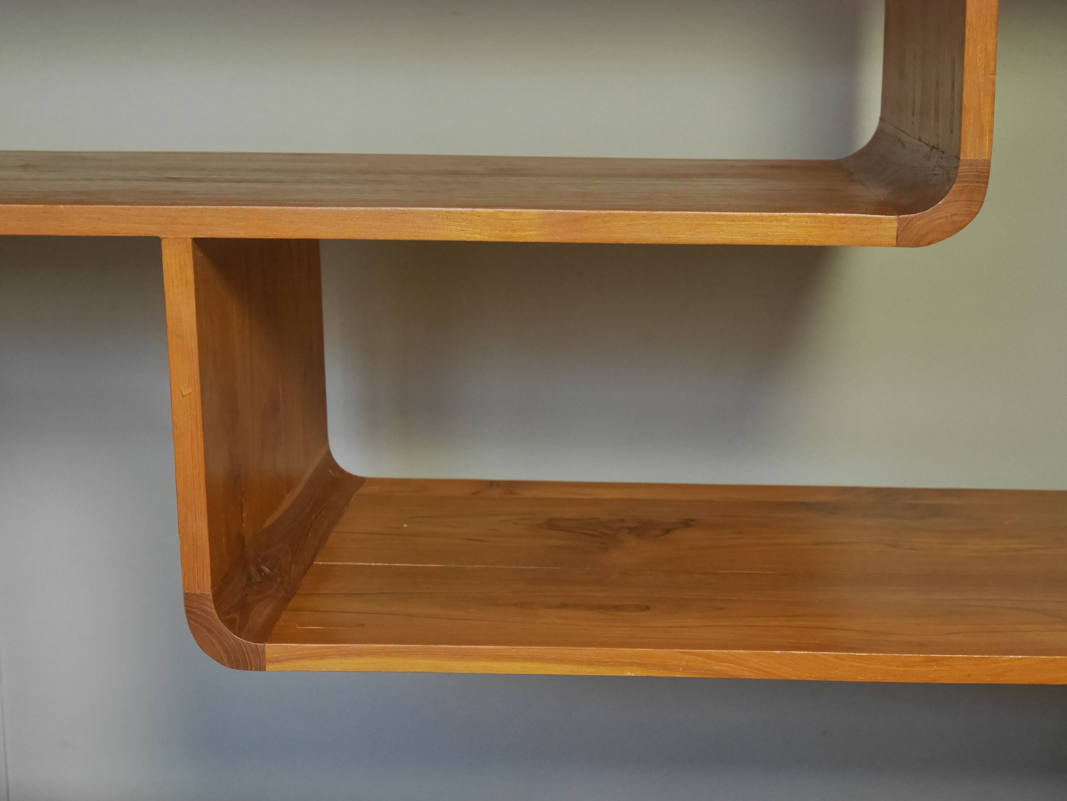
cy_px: 400
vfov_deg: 22.9
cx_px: 534
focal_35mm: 64
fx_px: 1973
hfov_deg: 30.3
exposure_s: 1/80
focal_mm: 32
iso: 1600
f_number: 5.6
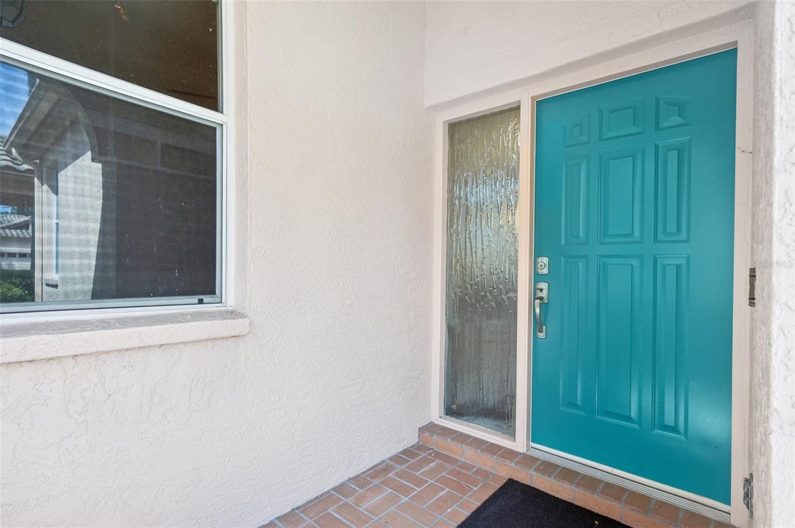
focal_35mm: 18
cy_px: 264
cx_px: 398
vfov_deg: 68.8
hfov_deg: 91.7
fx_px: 386
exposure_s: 1/160
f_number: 8
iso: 400
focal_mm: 17.5
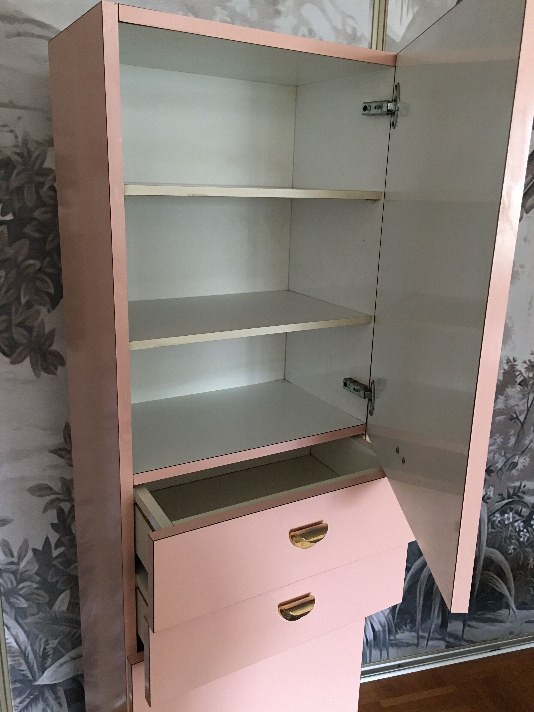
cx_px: 267
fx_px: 596
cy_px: 356
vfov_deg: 61.7
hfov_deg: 48.2
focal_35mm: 29
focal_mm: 4.15
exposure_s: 1/17
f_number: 2.2
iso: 125
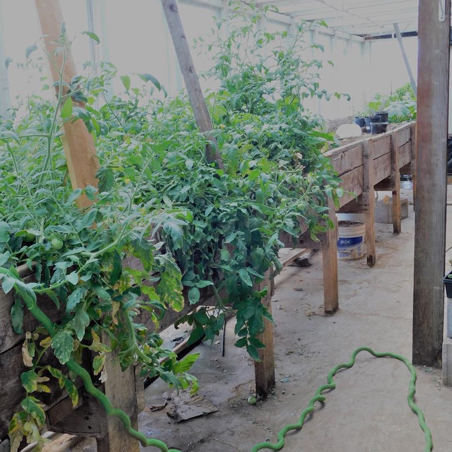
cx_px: 227
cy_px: 191
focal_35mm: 48
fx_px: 709
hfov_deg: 35.4
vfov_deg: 35.3
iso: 125
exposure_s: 1/30
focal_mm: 7.1
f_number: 3.6
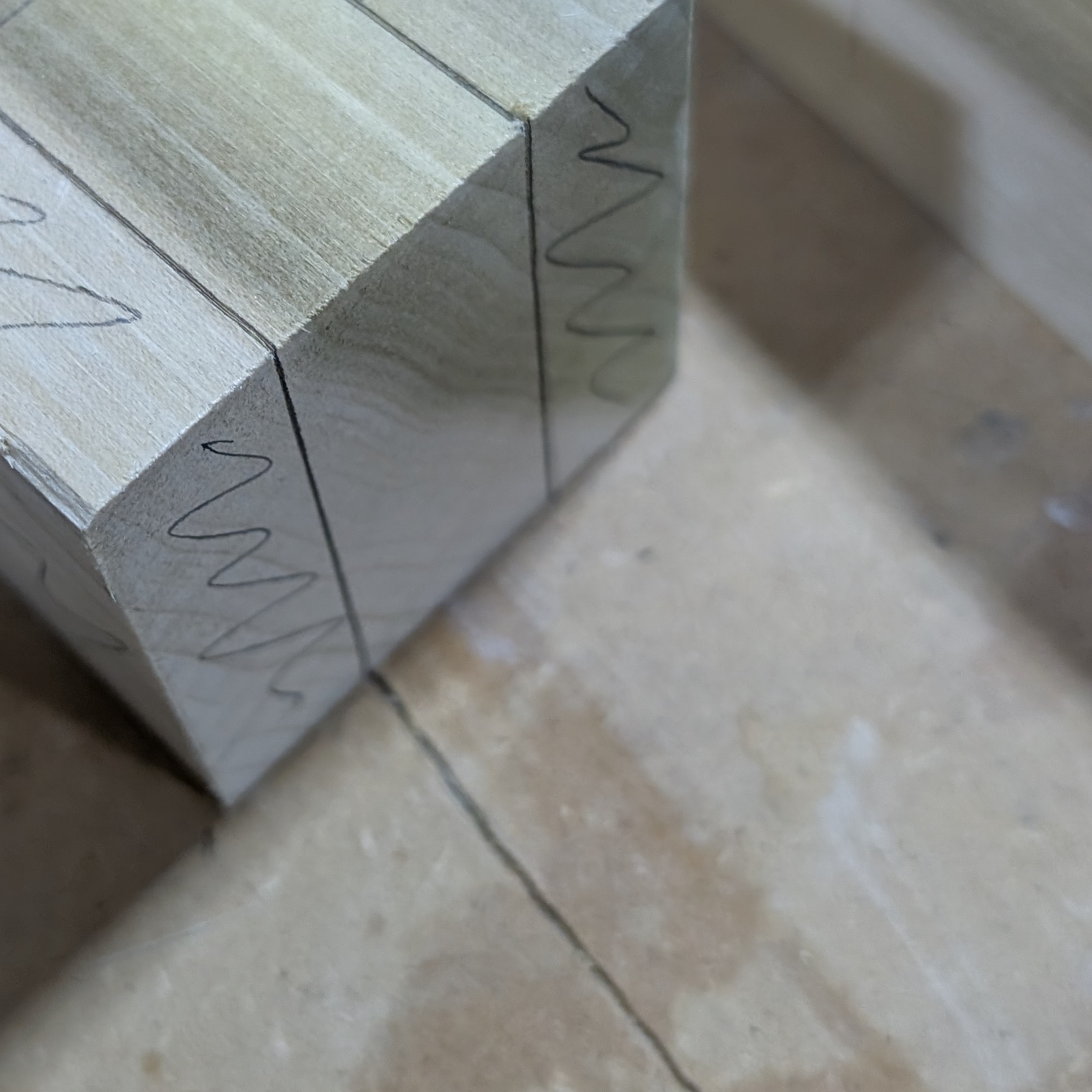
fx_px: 1927
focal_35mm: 54
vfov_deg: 31.4
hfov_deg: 30.9
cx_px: 231
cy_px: 383
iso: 805
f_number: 1.68
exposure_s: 1/380
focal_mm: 6.9
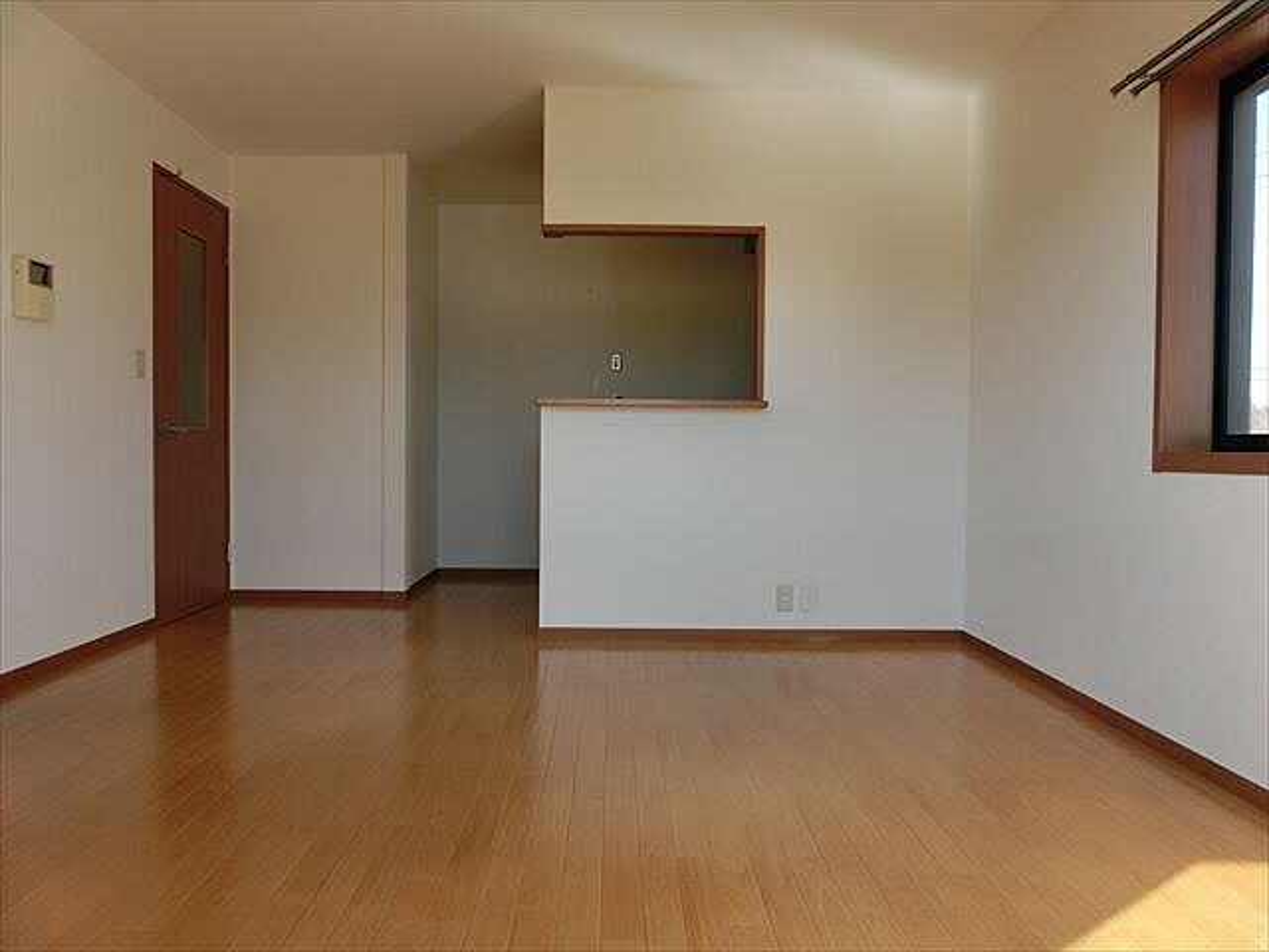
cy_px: 476
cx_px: 634
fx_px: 880
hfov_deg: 71.6
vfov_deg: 56.8
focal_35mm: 24
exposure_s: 1/160
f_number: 3
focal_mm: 4.24
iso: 80
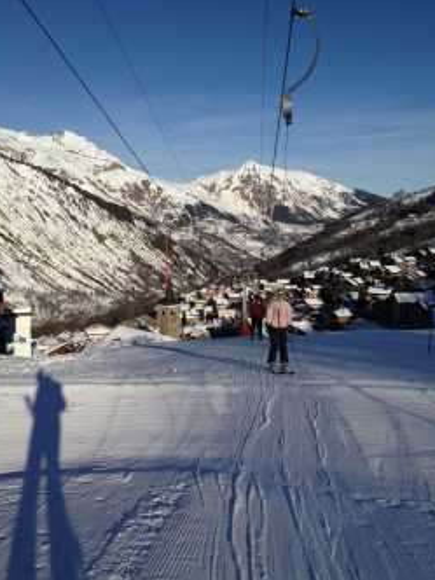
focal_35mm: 38
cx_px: 217
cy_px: 297
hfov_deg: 37.7
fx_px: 637
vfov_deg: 49.0
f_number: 2.4
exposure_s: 1/3460
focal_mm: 4.28
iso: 64
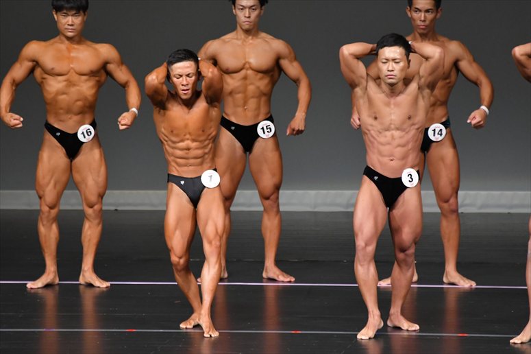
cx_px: 266
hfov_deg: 5.5
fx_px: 5529
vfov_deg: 3.7
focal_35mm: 375
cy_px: 177
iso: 4000
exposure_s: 1/400
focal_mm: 250
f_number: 5.6
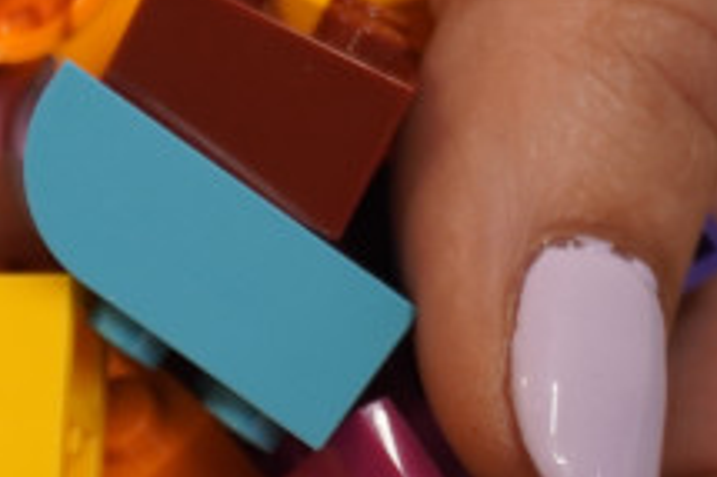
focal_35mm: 229
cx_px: -323
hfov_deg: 8.8
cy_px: 62
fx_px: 4555
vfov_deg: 6.0
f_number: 5.6
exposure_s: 1/80
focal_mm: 41
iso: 800
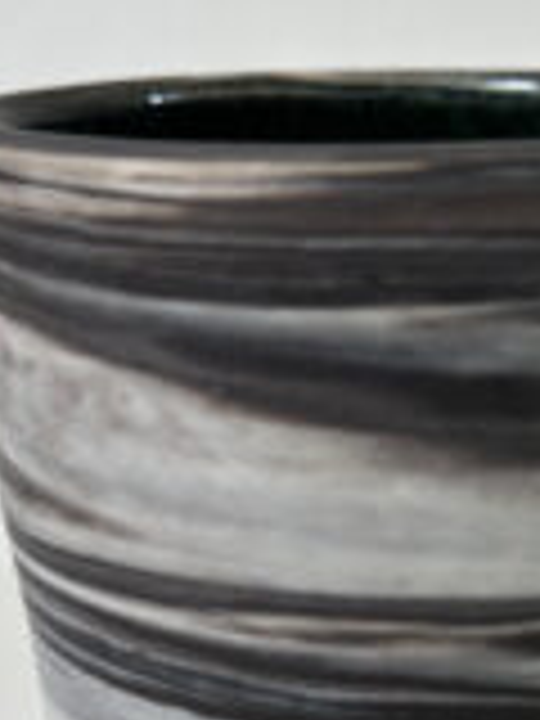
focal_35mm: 120
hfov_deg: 12.3
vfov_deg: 16.2
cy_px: 639
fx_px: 2496
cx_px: 333
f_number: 1.78
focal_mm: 6.86
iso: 80
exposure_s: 1/91
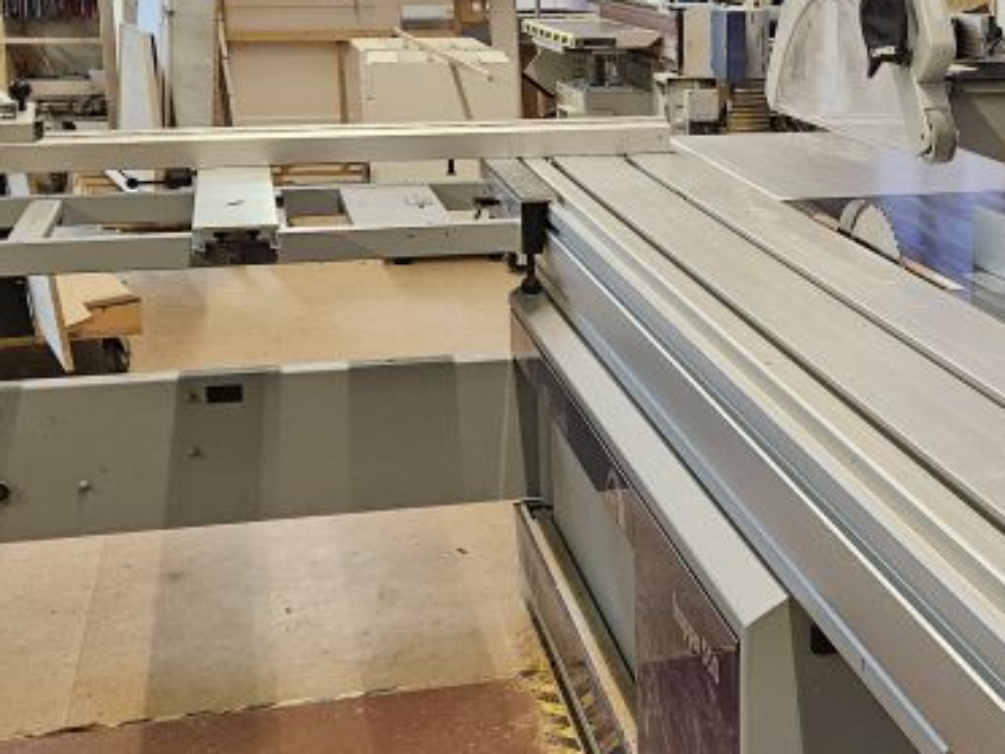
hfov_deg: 28.2
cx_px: 909
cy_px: 308
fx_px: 1916
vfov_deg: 22.2
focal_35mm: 66
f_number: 1.8
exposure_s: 1/100
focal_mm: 5.4
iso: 1000
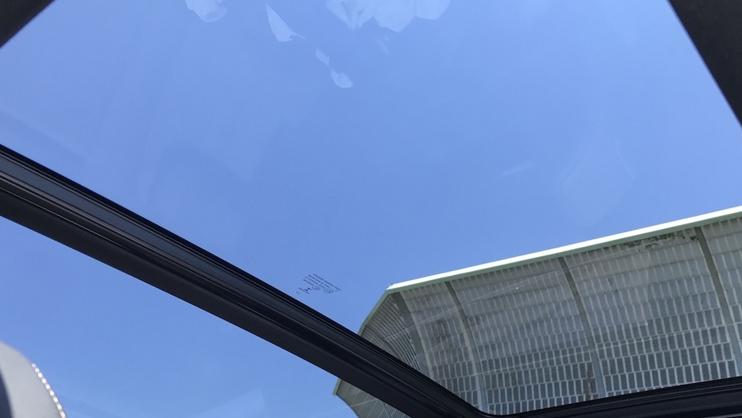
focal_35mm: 38
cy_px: 285
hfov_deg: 52.7
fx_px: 748
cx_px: 392
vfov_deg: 30.9
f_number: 1.8
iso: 40
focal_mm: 3.99
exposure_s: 1/101
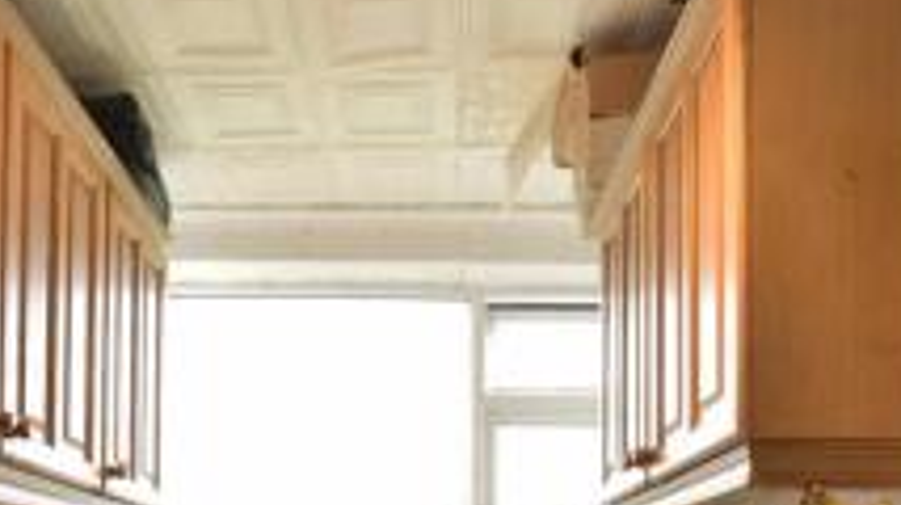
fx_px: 836
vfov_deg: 29.2
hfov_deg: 56.6
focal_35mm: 35
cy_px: 600
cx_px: 413
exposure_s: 1/2.5
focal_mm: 10
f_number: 8
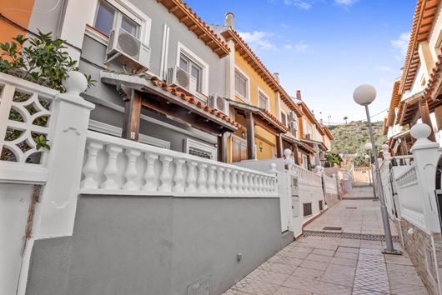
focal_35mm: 16
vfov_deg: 72.1
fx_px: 203
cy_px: 148
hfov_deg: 95.0
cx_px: 221
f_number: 9
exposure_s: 1/160
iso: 125
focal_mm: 11
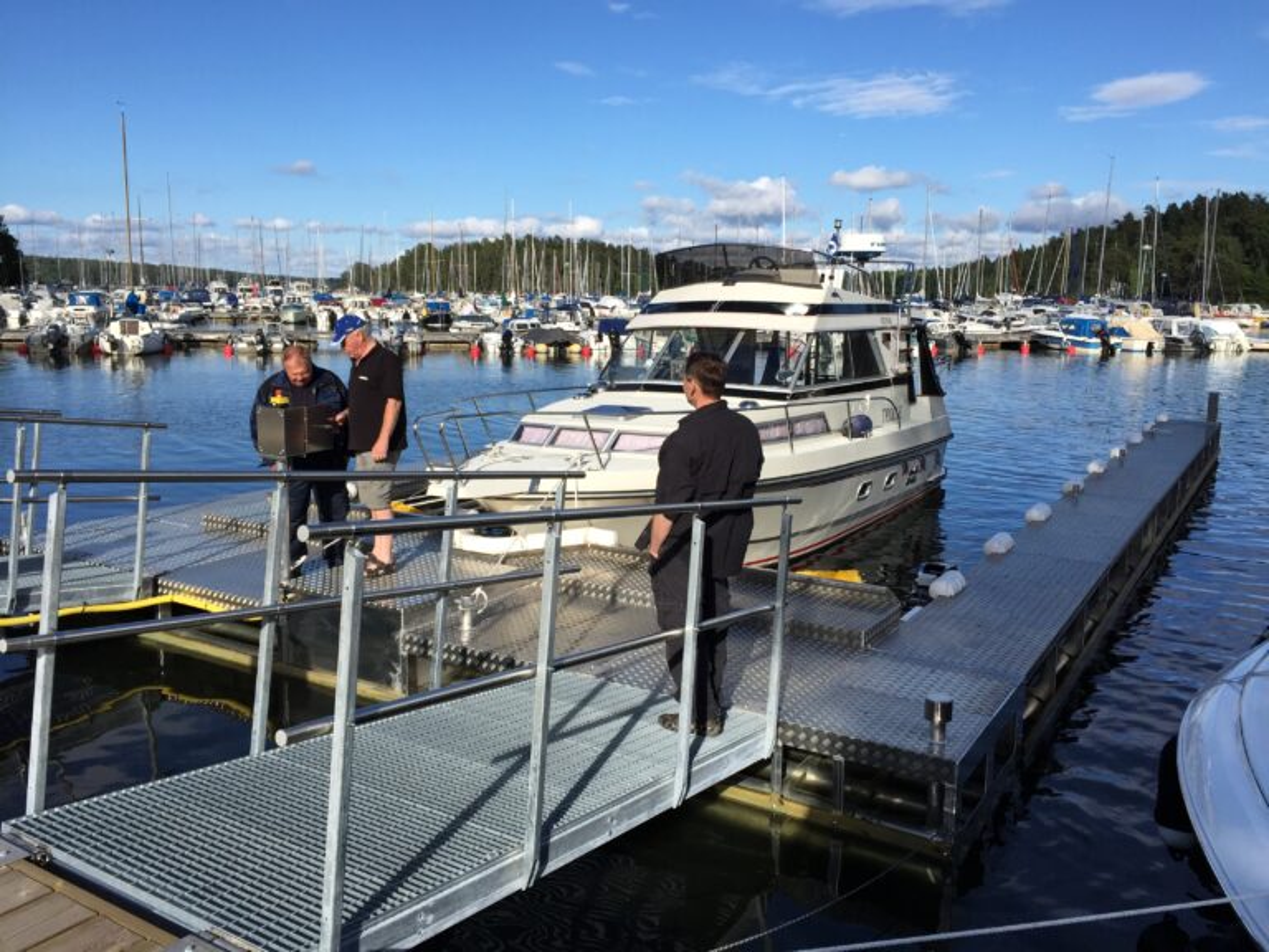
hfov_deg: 61.7
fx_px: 1063
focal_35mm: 29
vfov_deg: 48.2
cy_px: 476
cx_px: 634
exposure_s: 1/1980
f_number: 2.2
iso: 32
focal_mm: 4.15
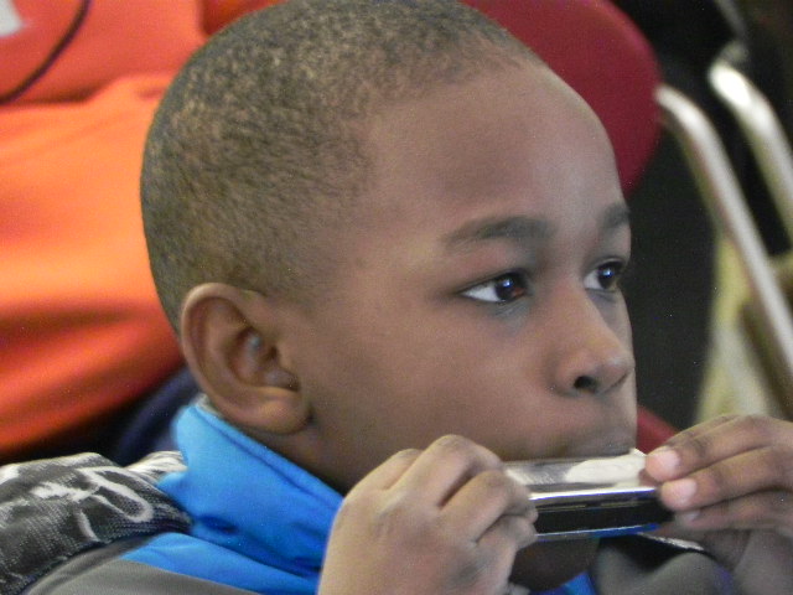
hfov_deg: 3.6
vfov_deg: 2.7
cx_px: 396
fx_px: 12600
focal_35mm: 550
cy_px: 298
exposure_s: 1/22.8
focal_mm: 97.8
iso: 1600
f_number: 5
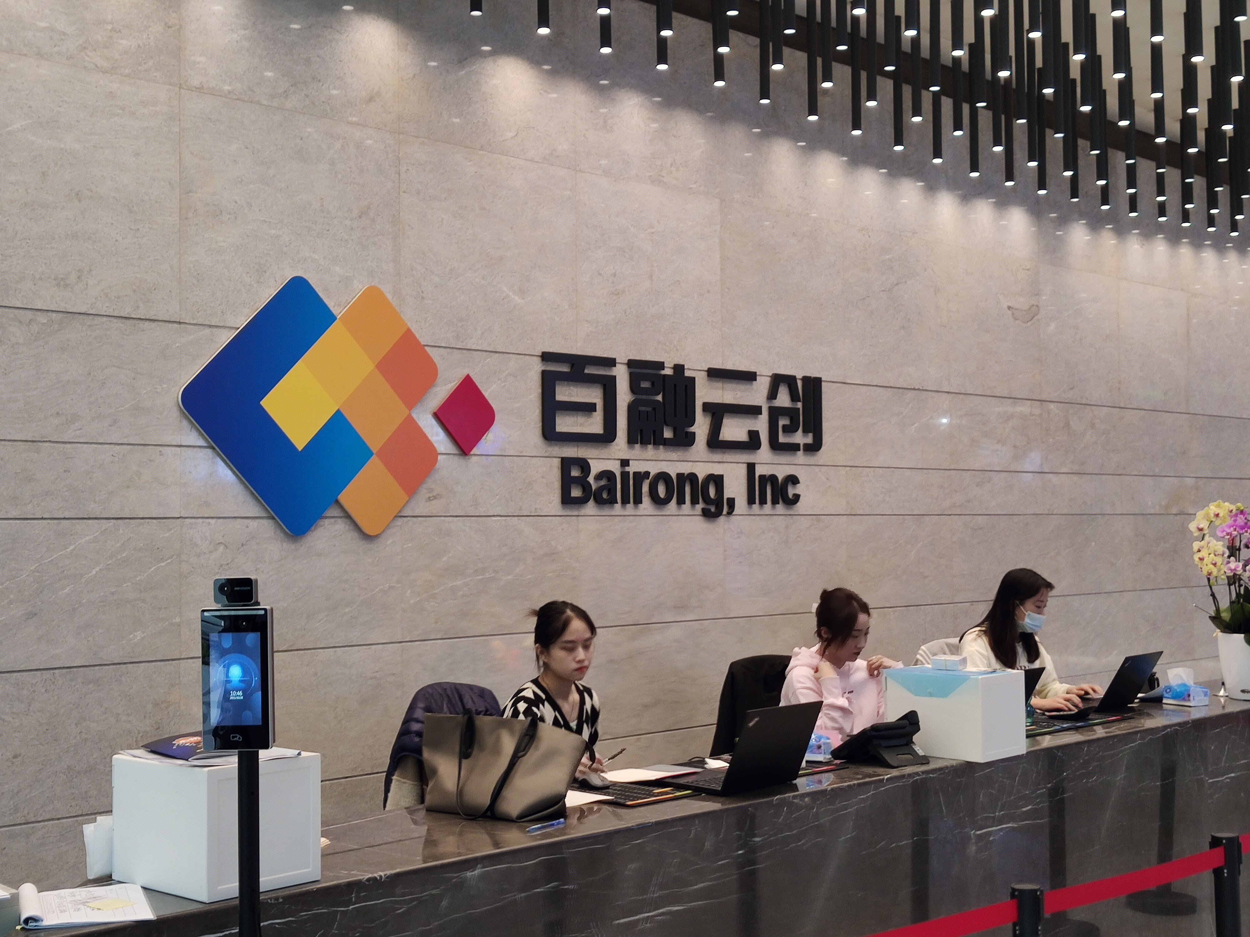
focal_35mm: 44
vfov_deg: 32.9
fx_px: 1589
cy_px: 468
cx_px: 625
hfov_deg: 42.9
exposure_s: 1/100
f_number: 1.75
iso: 462
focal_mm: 4.75
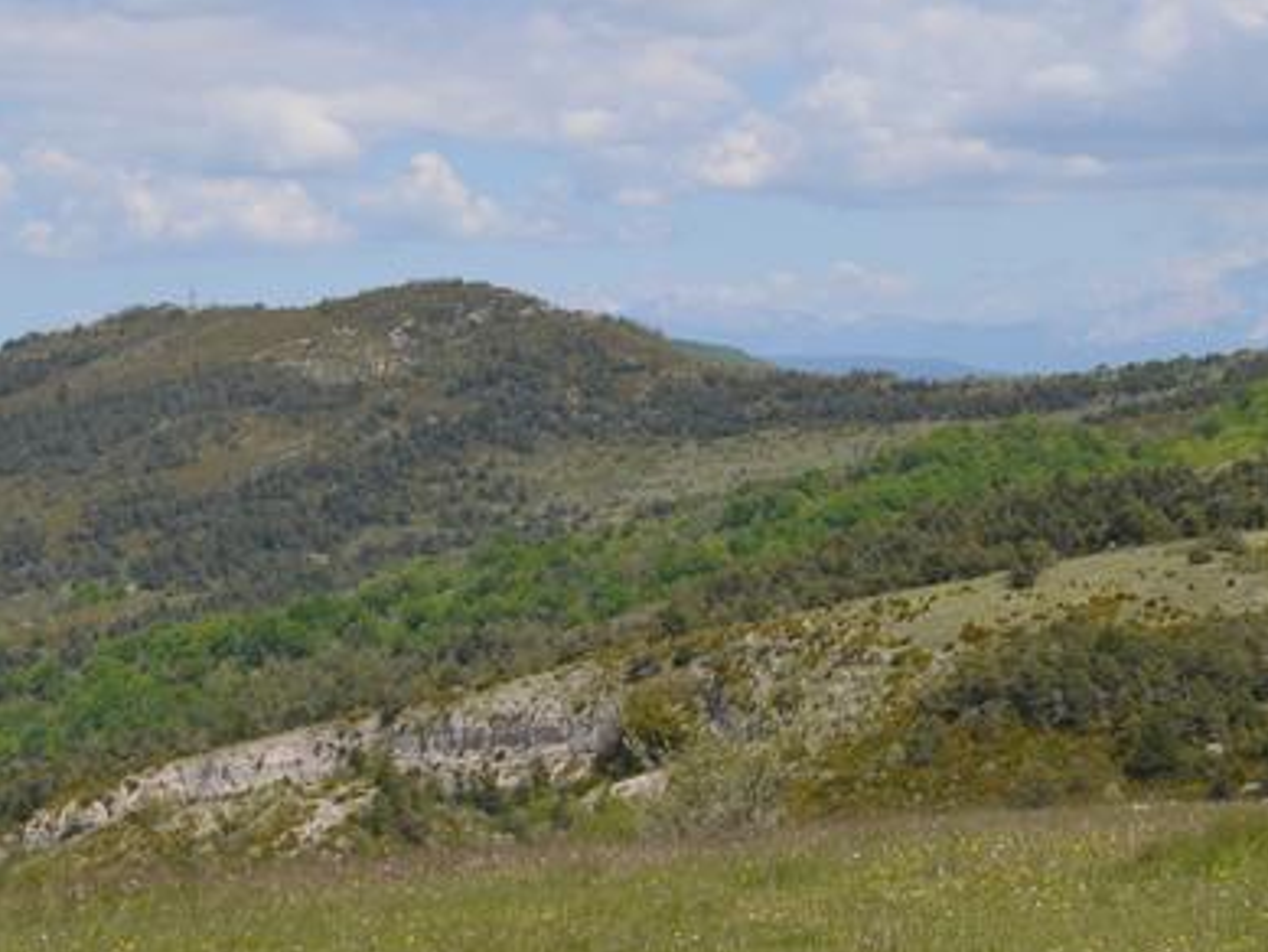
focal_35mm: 97
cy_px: 349
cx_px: 1105
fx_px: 3559
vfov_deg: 15.2
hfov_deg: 19.9
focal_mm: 29
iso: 400
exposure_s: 1/1600
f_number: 7.1
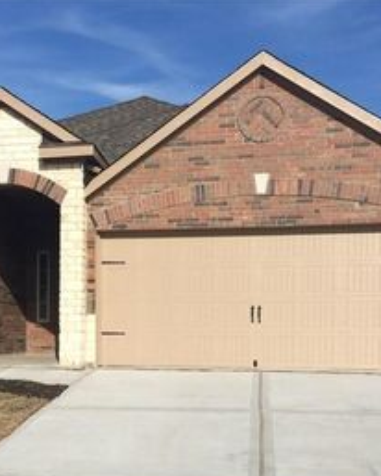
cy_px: 342
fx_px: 774
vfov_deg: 33.6
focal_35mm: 55
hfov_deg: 27.2
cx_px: 89
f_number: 2.2
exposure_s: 1/3731
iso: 32
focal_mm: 4.15
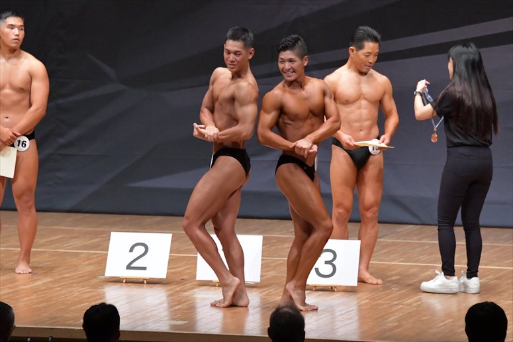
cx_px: 256
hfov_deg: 8.1
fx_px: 3632
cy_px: 171
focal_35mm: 255
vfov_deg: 5.4
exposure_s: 1/400
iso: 8000
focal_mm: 170
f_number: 5.6
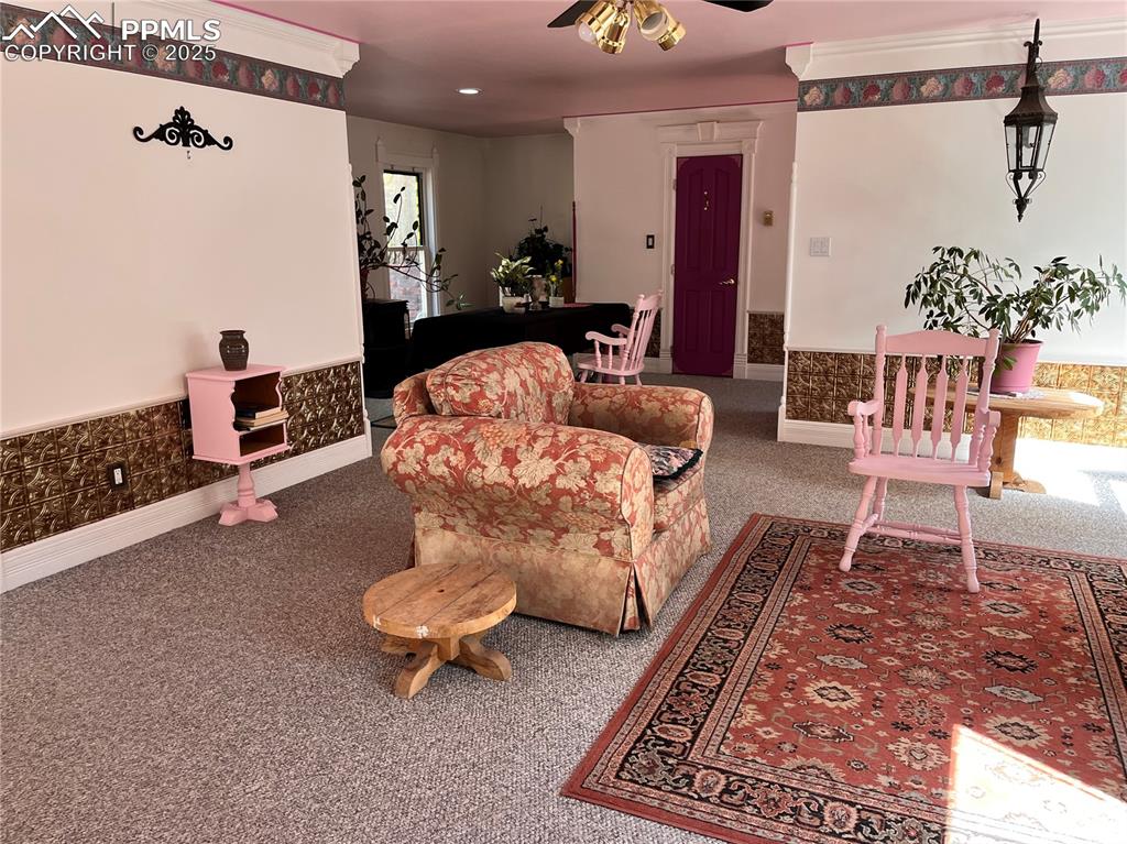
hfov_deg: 67.3
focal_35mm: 26
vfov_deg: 53.0
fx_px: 846
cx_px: 564
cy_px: 422
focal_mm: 5.1
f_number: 1.6
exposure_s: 1/122
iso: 80
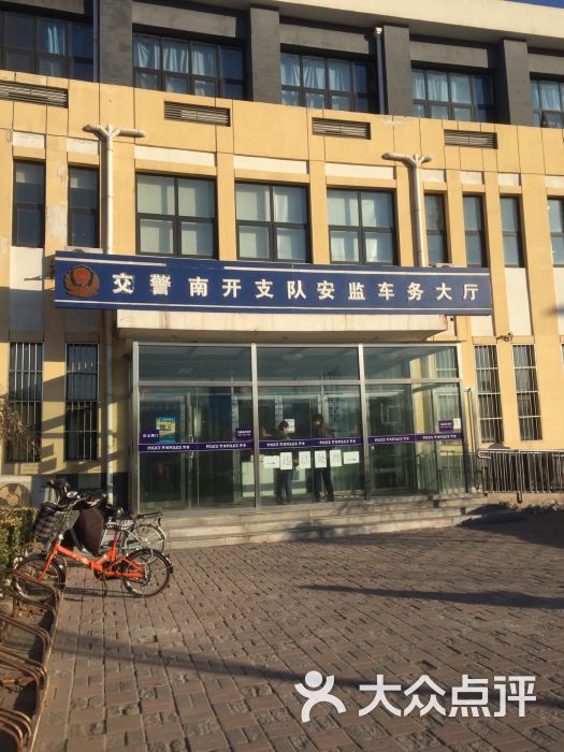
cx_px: 282
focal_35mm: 29
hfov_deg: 48.2
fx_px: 630
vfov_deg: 61.7
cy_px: 376
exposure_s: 1/2475
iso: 32
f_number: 2.2
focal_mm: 4.15
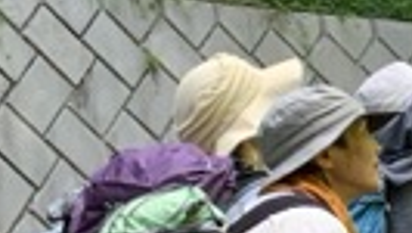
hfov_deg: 10.2
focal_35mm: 171
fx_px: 1869
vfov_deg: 7.1
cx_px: 1121
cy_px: 180
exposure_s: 1/157
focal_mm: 4.25
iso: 25
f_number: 1.8
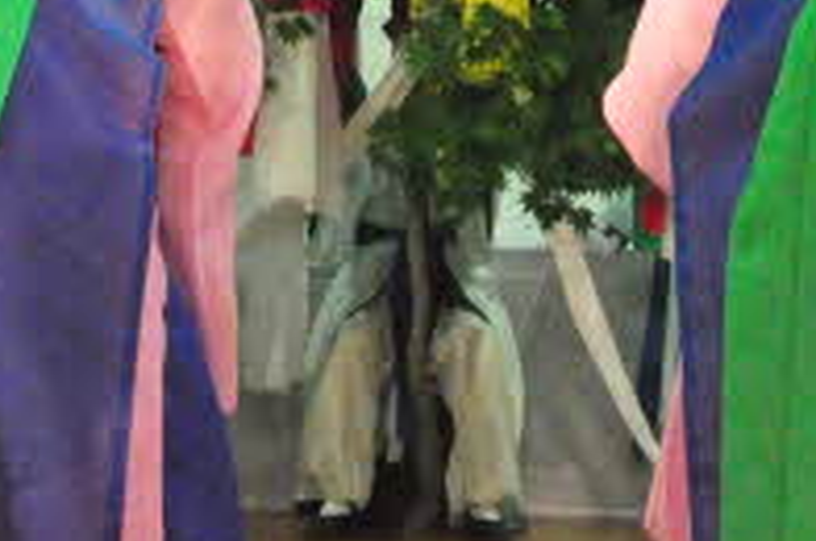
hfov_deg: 16.4
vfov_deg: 10.9
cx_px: 712
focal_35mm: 124
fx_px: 2806
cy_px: -27
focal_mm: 18
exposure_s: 1/400
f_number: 3.5
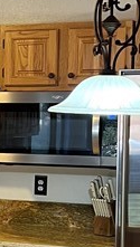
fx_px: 861
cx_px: -94
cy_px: 198
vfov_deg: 16.2
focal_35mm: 131
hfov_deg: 9.0
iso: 100
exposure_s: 1/60
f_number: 1.5
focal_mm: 5.7
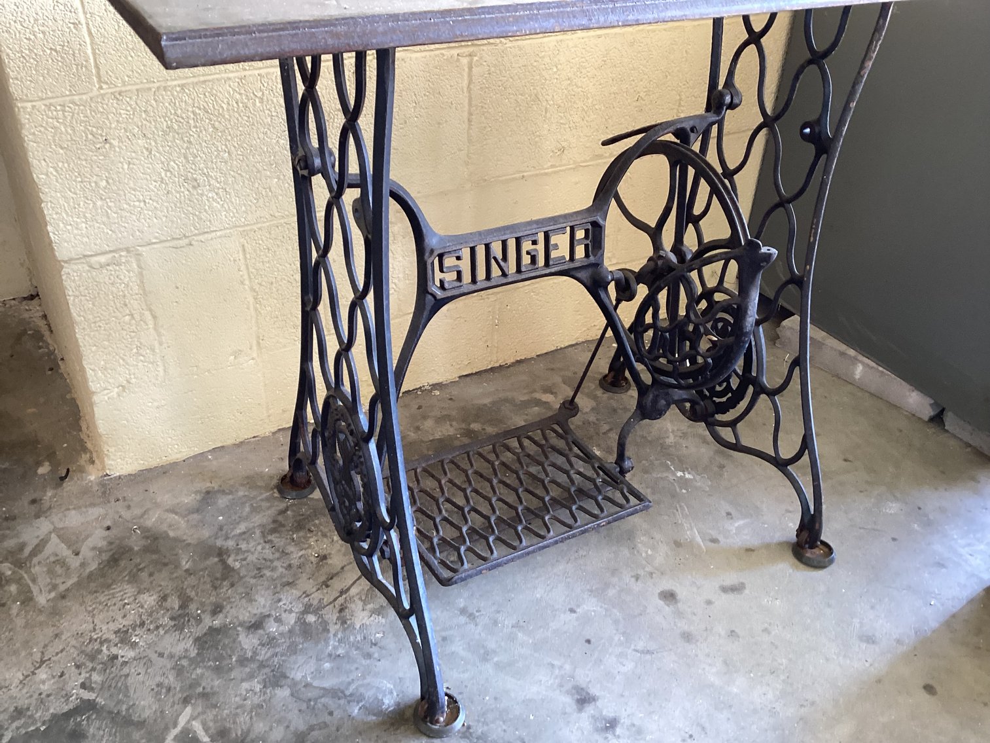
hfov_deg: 58.3
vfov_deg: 45.4
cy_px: 372
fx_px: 887
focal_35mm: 31
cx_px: 495
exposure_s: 1/60
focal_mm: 3.3
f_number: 2.4
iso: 160
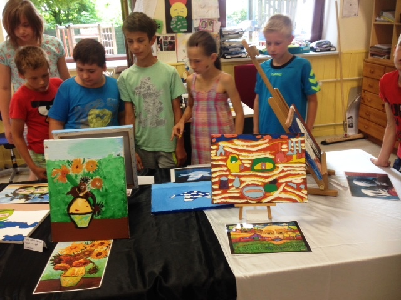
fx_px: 382
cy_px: 150
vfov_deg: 42.9
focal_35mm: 33
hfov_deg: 55.4
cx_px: 200
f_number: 2.4
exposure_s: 1/24
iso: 50
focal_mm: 4.12
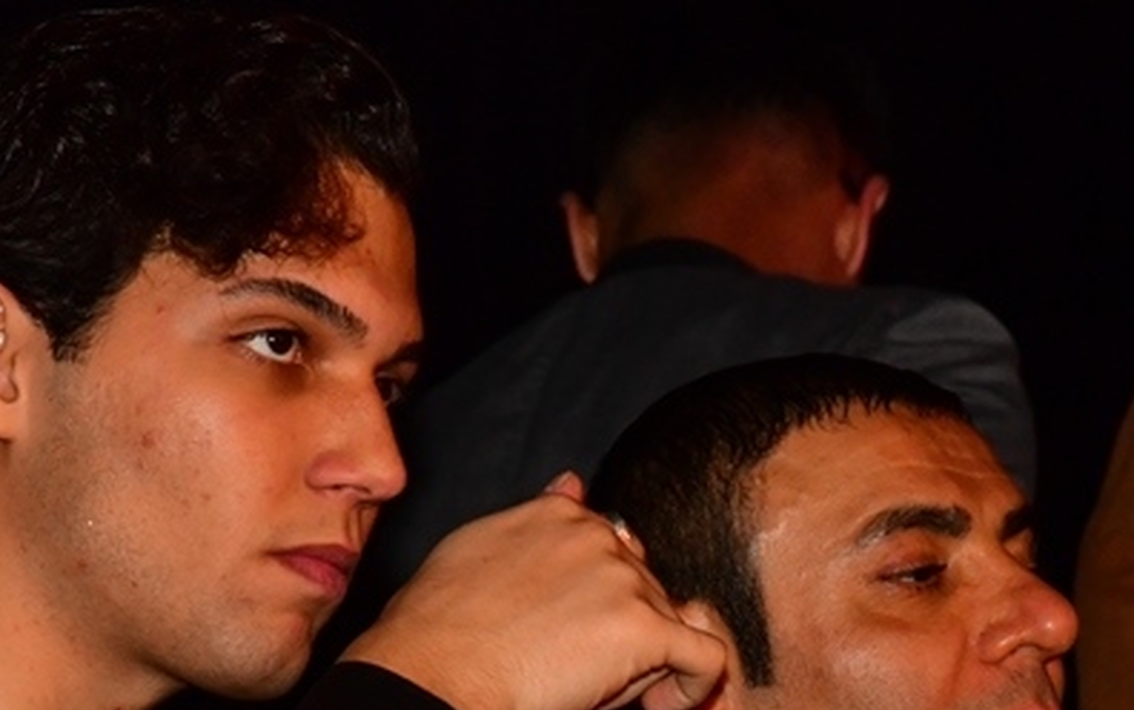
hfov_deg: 5.9
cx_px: 713
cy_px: 668
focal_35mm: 358
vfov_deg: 3.7
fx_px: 11070
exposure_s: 1/160
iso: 2500
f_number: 11
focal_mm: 116
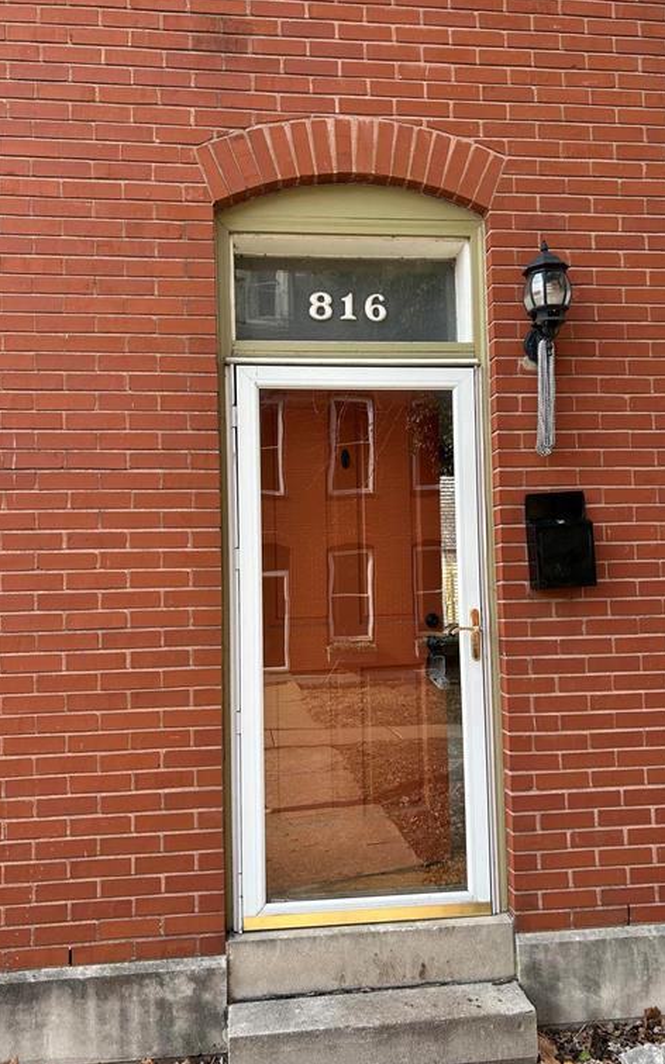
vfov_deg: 66.5
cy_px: 535
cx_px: 334
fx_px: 813
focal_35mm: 28
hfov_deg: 44.5
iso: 50
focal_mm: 5.7
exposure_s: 1/646
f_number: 1.5
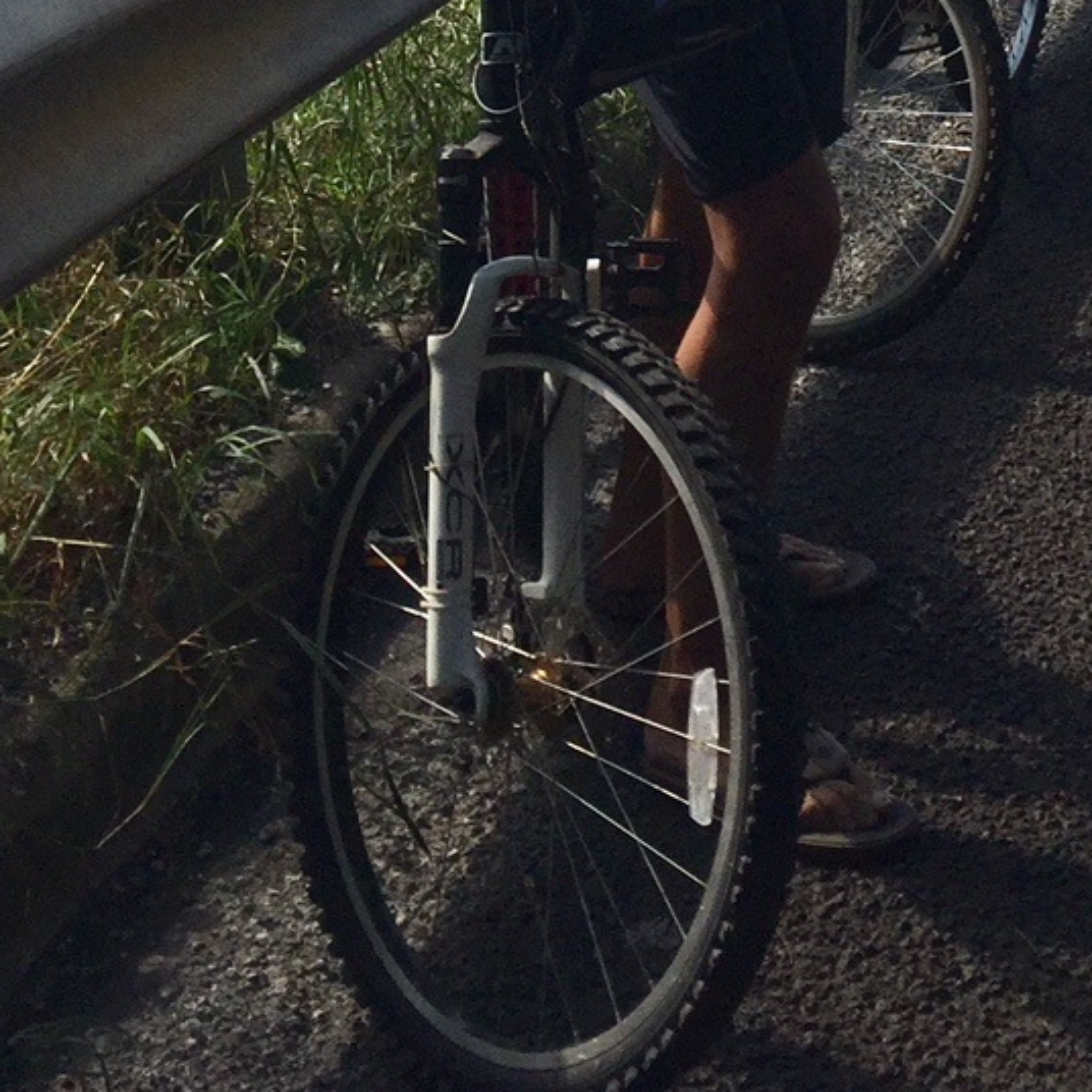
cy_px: -410
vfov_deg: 20.0
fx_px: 2784
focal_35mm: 78
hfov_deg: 22.1
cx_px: 695
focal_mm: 4.15
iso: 32
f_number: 2.2
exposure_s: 1/3049
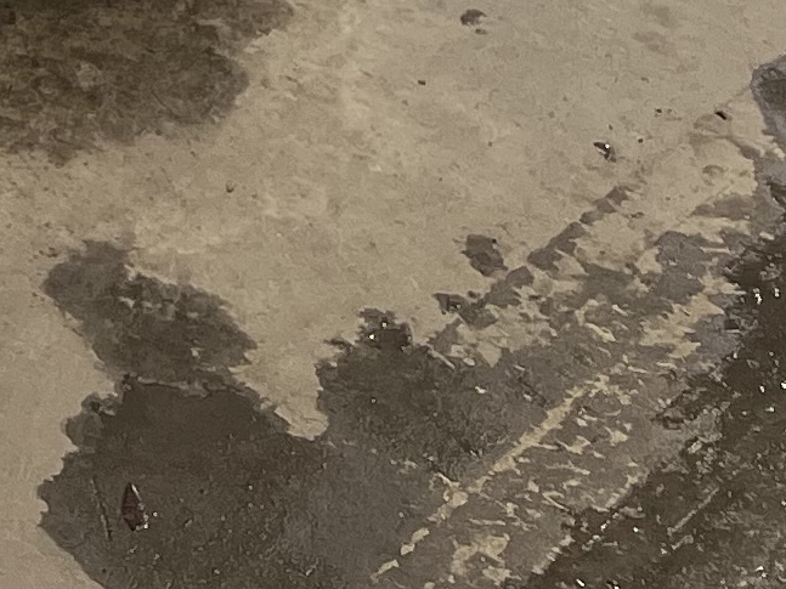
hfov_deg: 10.9
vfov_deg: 7.9
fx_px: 3678
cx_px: -869
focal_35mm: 162
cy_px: -1202
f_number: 1.5
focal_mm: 5.7
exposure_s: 1/120
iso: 50
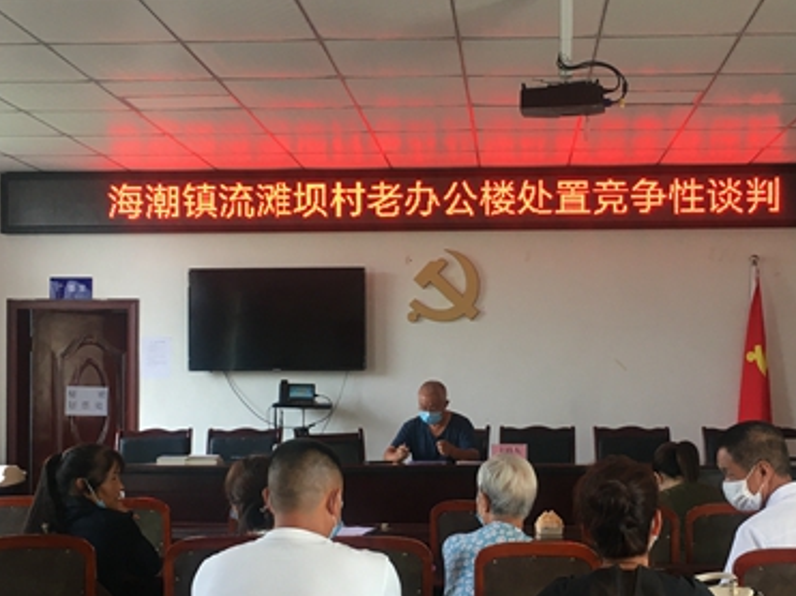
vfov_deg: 29.0
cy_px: 364
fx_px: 1149
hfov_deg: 38.1
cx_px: 461
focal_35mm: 50
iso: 40
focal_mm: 4.15
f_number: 2.2
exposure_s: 1/33
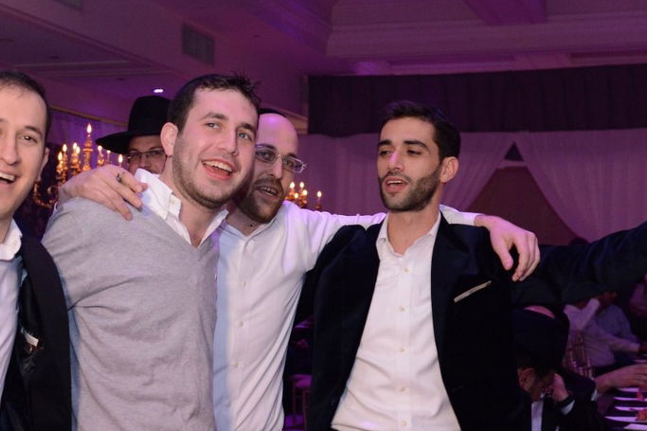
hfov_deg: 26.8
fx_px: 1348
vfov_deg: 18.1
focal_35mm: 75
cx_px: 205
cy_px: 280
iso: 4000
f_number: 5.6
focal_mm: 50
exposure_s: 1/100
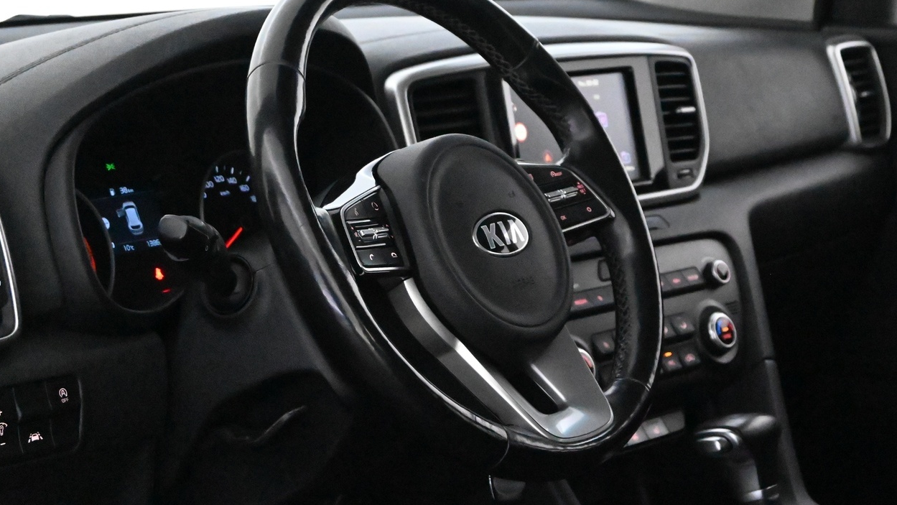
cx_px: 564
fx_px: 2181
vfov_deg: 13.2
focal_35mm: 92
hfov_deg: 23.2
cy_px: 210
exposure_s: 1/80
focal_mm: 45
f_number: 6
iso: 22800
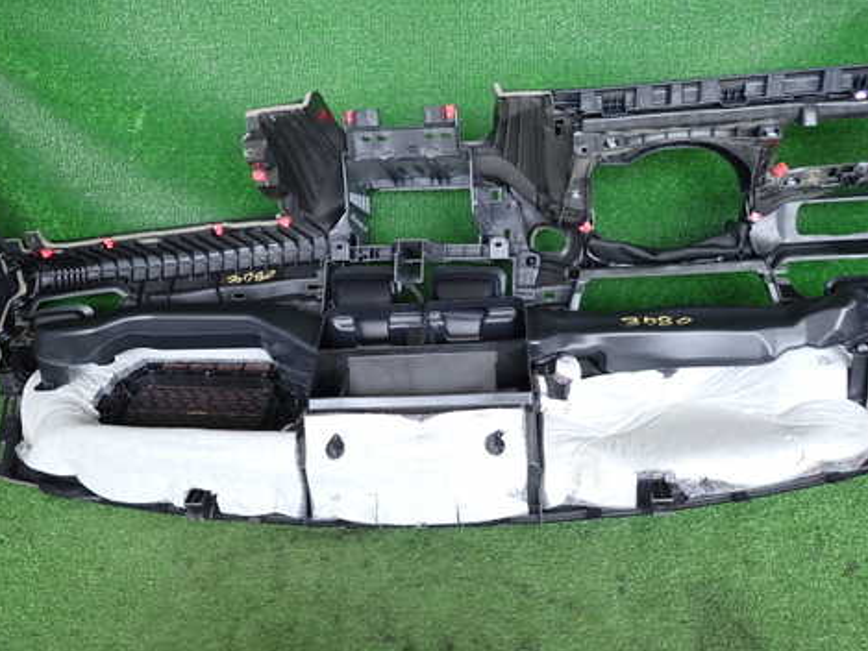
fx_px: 803
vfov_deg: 44.1
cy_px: 298
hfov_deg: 56.8
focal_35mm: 32
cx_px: 416
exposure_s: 1/125
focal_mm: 4.5
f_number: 2
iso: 125
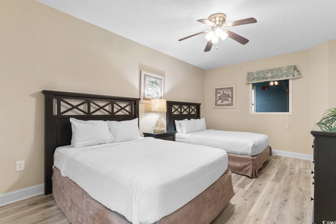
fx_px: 149
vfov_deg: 73.7
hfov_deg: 96.7
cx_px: 168
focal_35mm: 16
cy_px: 112
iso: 100
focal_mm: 11
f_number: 4.8
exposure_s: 4
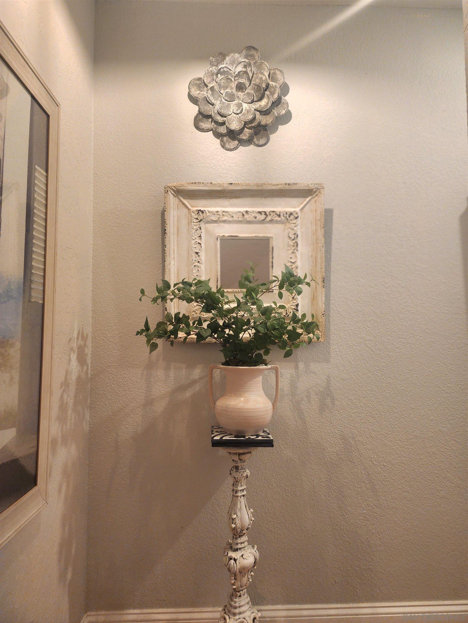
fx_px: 415
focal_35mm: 23
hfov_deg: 58.9
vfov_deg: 73.9
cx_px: 234
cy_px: 312
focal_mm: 6.4
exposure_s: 1/30
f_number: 1.8
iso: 250
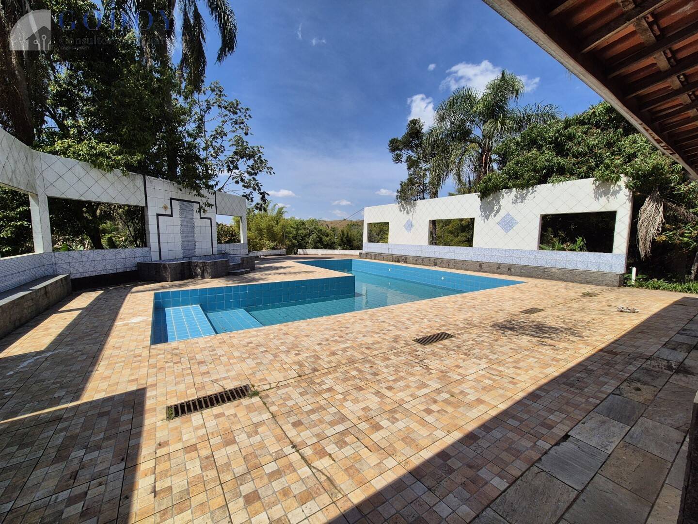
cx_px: 349
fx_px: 262
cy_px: 262
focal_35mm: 13
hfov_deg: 106.2
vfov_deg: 89.9
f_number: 2.2
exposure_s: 1/3544
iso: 50
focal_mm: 2.2
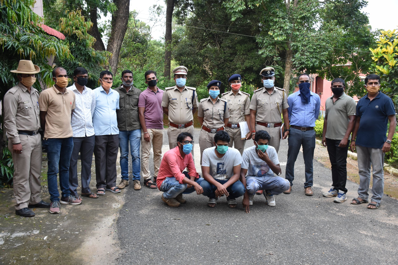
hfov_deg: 55.1
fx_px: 381
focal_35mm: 34
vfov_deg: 38.4
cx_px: 199
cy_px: 132
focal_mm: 23
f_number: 5.6
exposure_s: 1/125
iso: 800
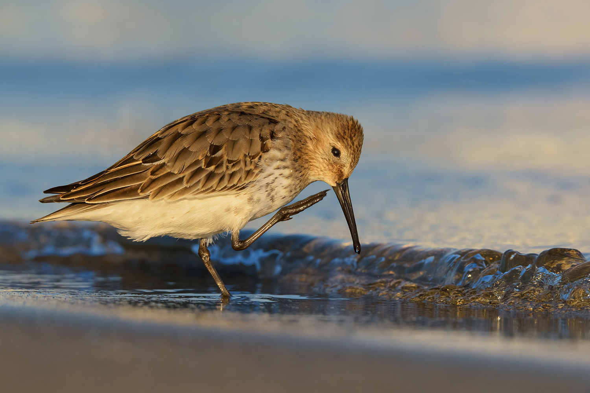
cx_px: 295
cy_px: 196
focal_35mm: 400
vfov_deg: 3.4
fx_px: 6557
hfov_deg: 5.2
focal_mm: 400
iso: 1100
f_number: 11
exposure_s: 1/1600
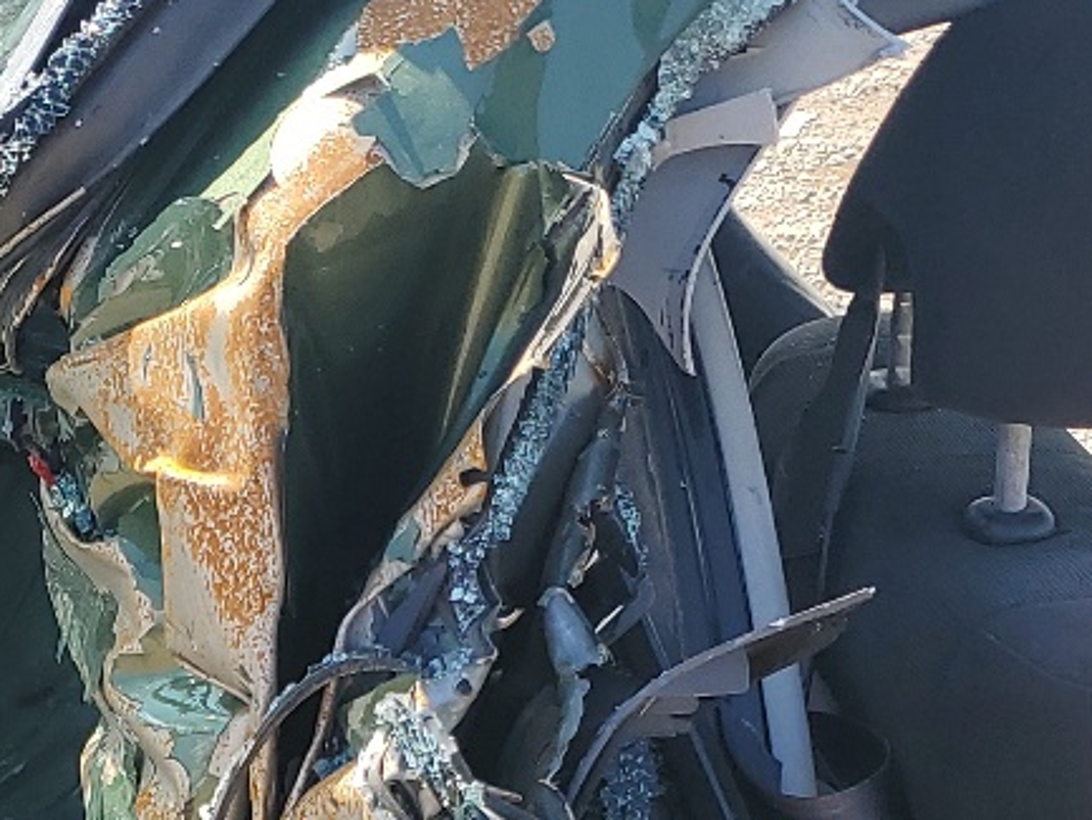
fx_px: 3029
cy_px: 1082
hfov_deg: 20.1
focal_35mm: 96
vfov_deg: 14.7
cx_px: 156
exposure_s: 1/1250
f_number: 1.5
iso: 50
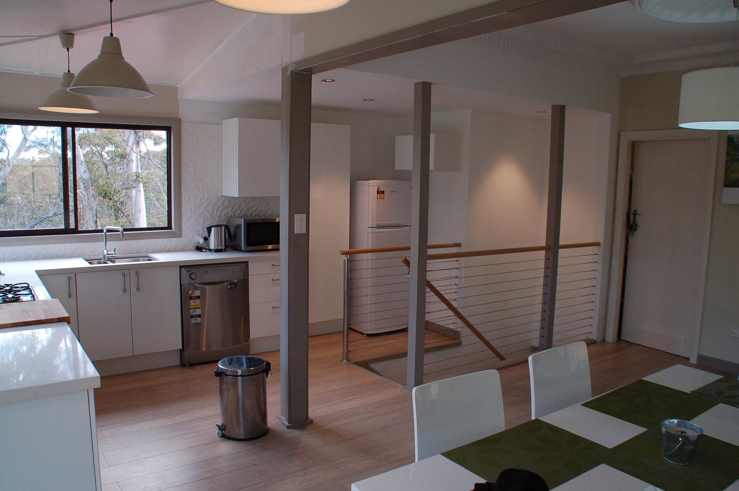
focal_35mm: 27
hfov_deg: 67.4
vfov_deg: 47.8
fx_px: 554
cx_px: 370
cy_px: 246
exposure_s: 1/30
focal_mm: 18
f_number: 6.7
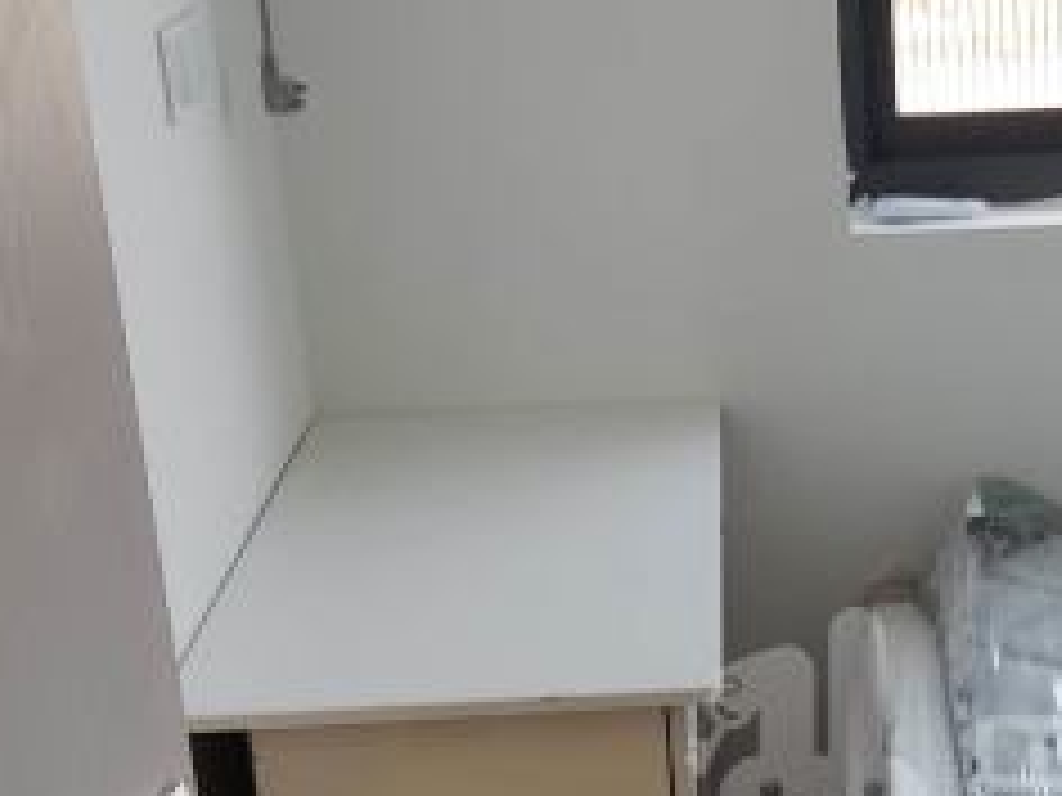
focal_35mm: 88
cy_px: 733
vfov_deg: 16.5
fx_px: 2700
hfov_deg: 21.5
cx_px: 1044
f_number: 1.79
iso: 52
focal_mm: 4.71
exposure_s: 1/100
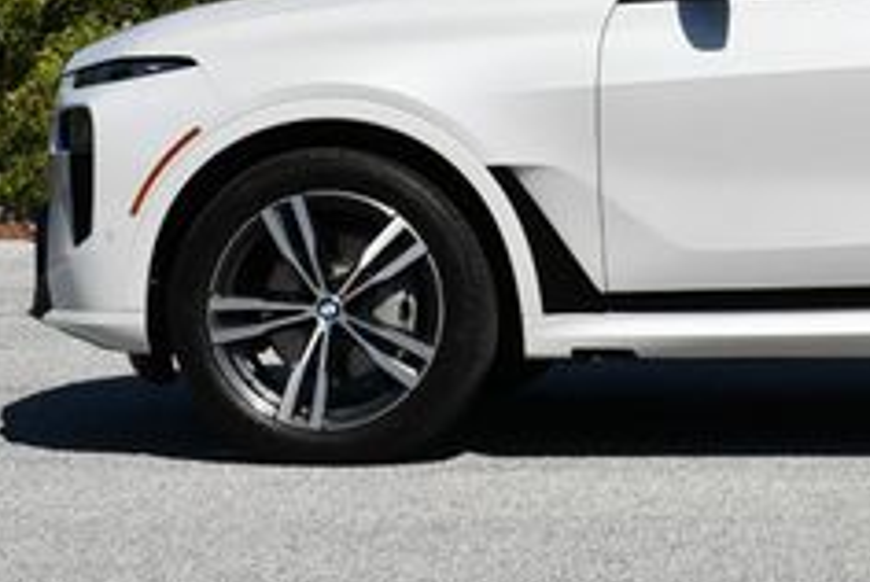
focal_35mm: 141
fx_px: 3412
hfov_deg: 14.1
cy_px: -166
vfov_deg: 9.6
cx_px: 1017
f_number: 10
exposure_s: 1/400
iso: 100
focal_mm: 26
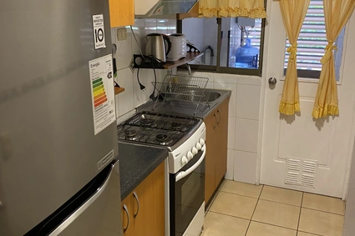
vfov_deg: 46.3
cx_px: 173
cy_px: 108
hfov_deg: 65.5
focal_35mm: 28
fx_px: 276
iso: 200
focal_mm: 4.25
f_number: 1.8
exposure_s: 1/60
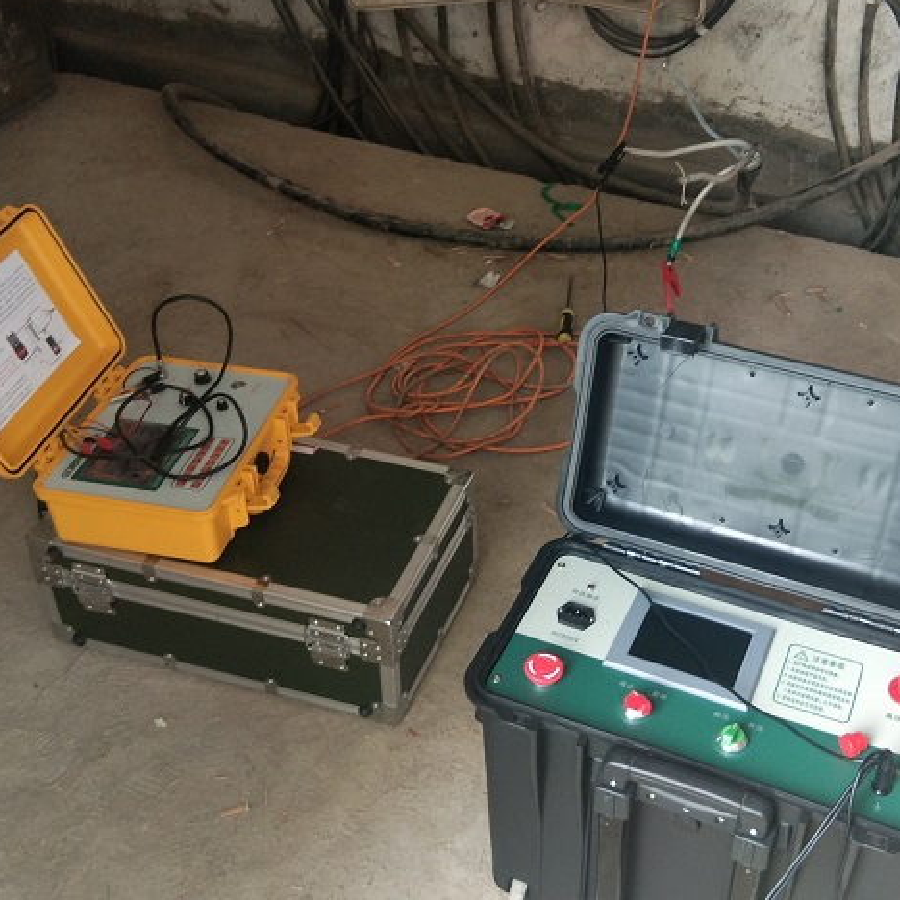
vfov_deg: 34.0
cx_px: 544
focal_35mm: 50
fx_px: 1471
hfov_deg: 33.9
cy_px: 459
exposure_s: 1/33.3
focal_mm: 3.69
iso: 250
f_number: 2.2
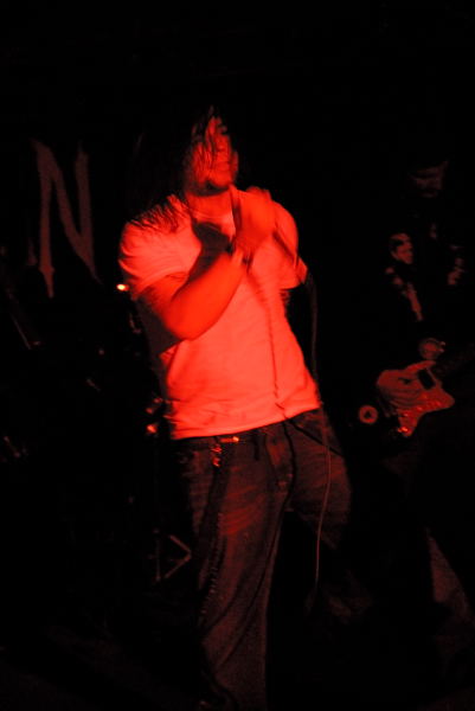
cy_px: 356
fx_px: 1482
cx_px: 238
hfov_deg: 18.2
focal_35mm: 75
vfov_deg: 27.0
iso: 1600
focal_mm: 50
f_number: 2.8
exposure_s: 1/30
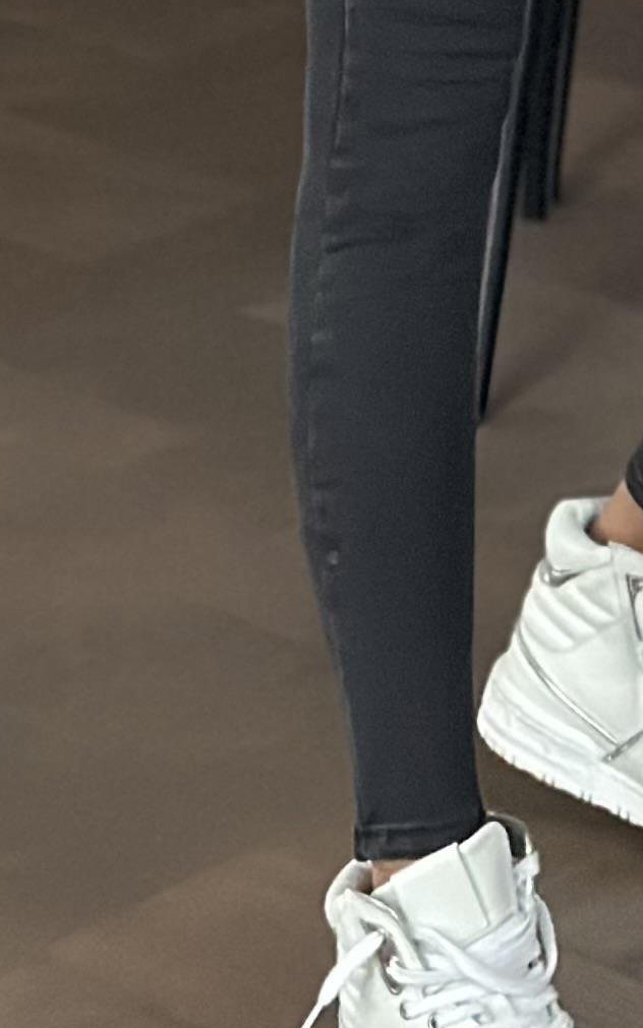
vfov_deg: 9.9
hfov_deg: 6.4
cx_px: 619
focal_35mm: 203
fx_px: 5691
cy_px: -627
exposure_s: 1/40
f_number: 1.78
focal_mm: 6.86
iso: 640
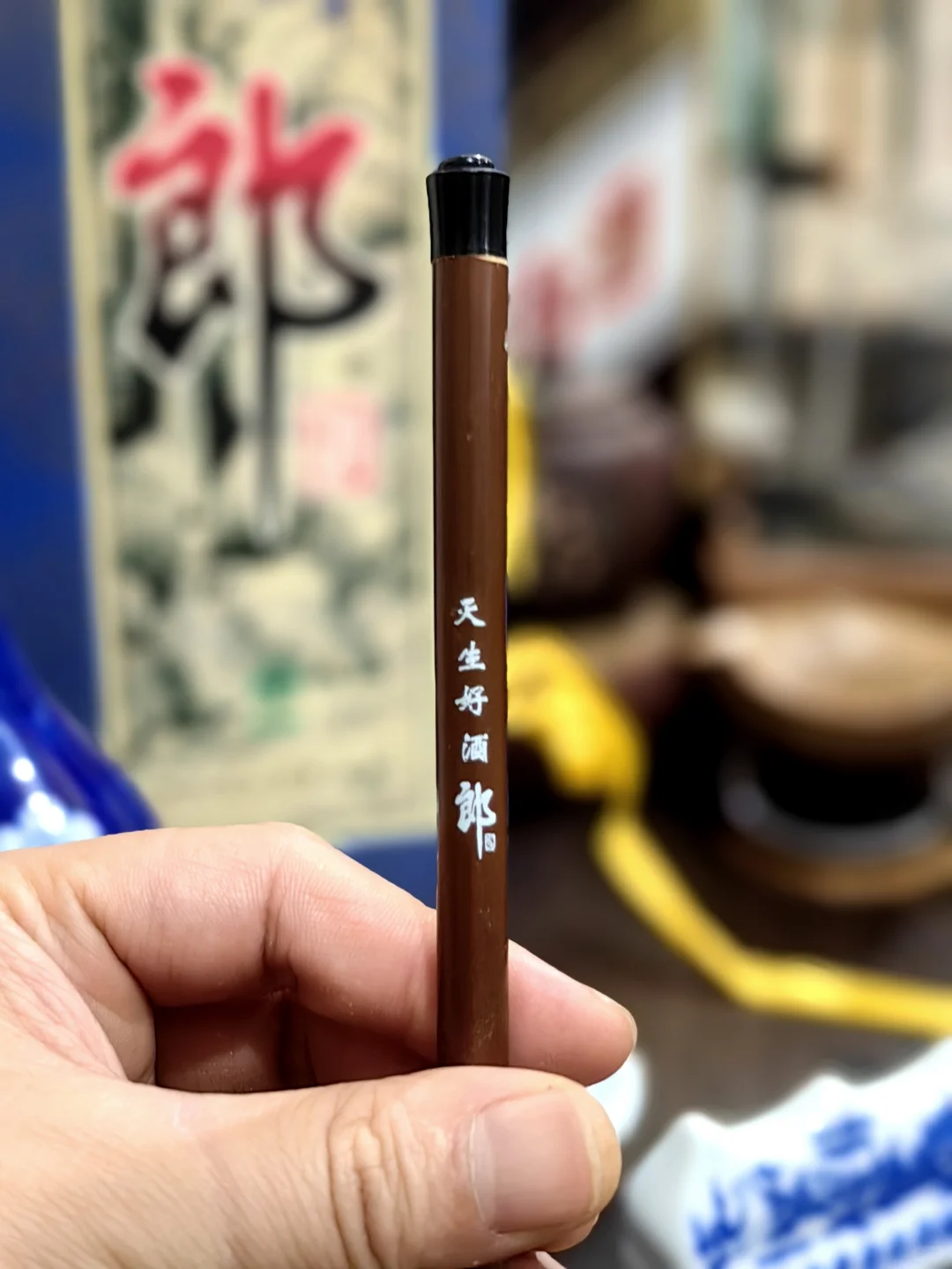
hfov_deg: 27.0
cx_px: 476
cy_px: 634
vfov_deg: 35.5
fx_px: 1980
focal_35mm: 54
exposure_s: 1/50
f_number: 1.4
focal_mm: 5.75
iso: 160
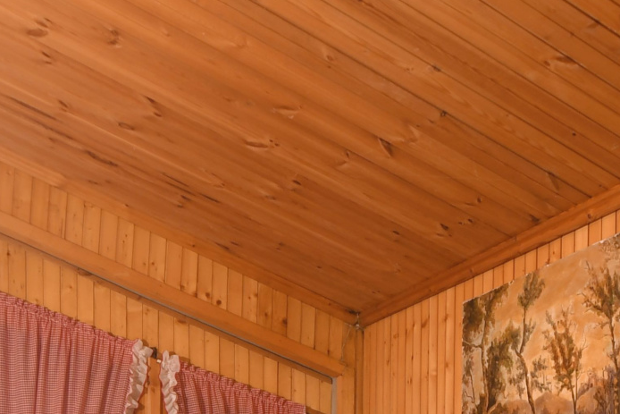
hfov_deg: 33.9
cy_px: 565
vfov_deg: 20.6
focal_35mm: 59
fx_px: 1016
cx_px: 359
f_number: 7.1
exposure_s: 4
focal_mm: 11
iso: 125
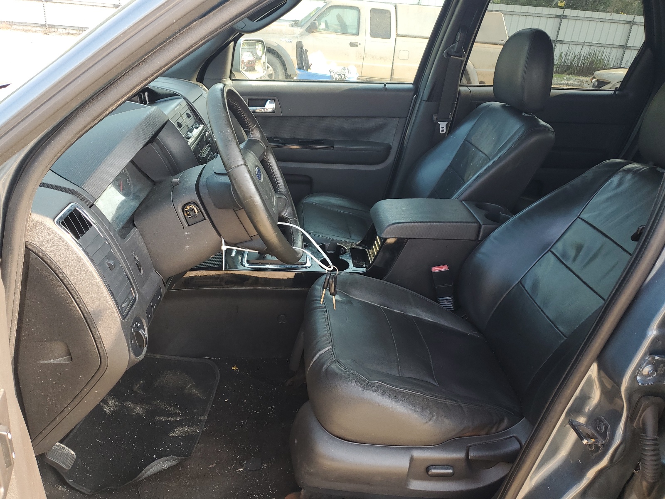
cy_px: 250
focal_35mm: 26
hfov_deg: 67.3
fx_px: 499
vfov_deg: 53.1
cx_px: 332
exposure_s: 1/192
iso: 50
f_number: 1.5
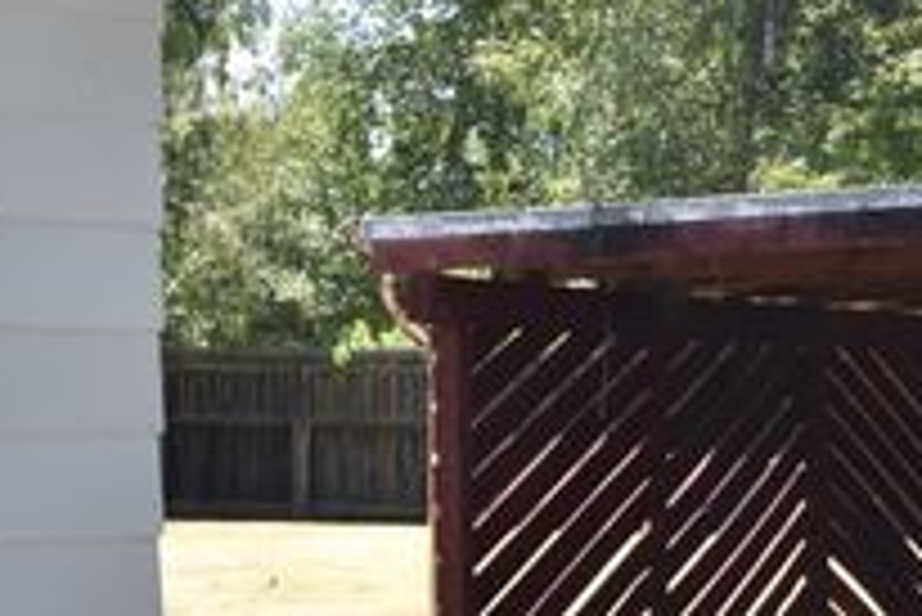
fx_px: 3021
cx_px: 1012
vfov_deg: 11.6
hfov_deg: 16.8
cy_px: 490
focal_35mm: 118
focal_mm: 21
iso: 280
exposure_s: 1/250
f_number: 8
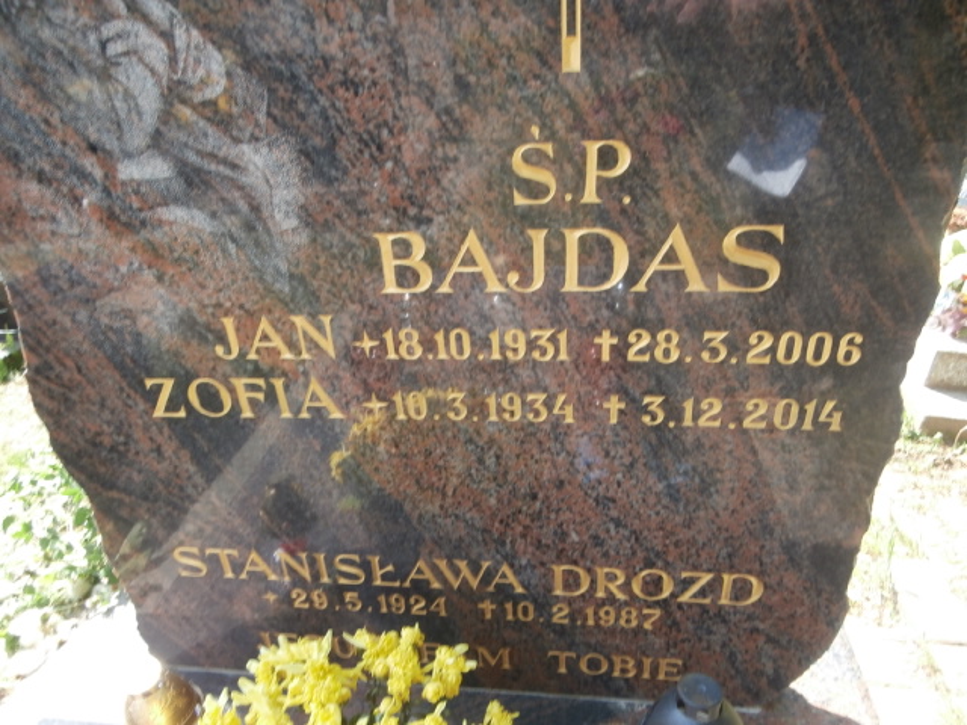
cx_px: 484
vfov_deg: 56.8
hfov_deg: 71.6
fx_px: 670
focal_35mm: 24
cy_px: 362
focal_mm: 4.2
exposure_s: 1/160
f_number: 3
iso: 100
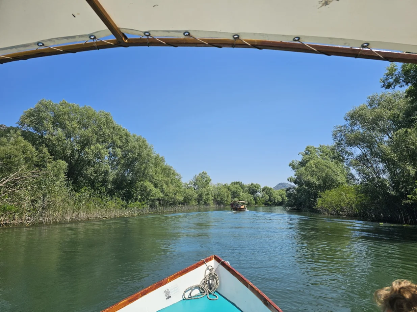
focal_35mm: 23
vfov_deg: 58.9
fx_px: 277
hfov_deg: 73.9
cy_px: 156
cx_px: 208
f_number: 1.7
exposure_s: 1/1453
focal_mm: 6.3
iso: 16
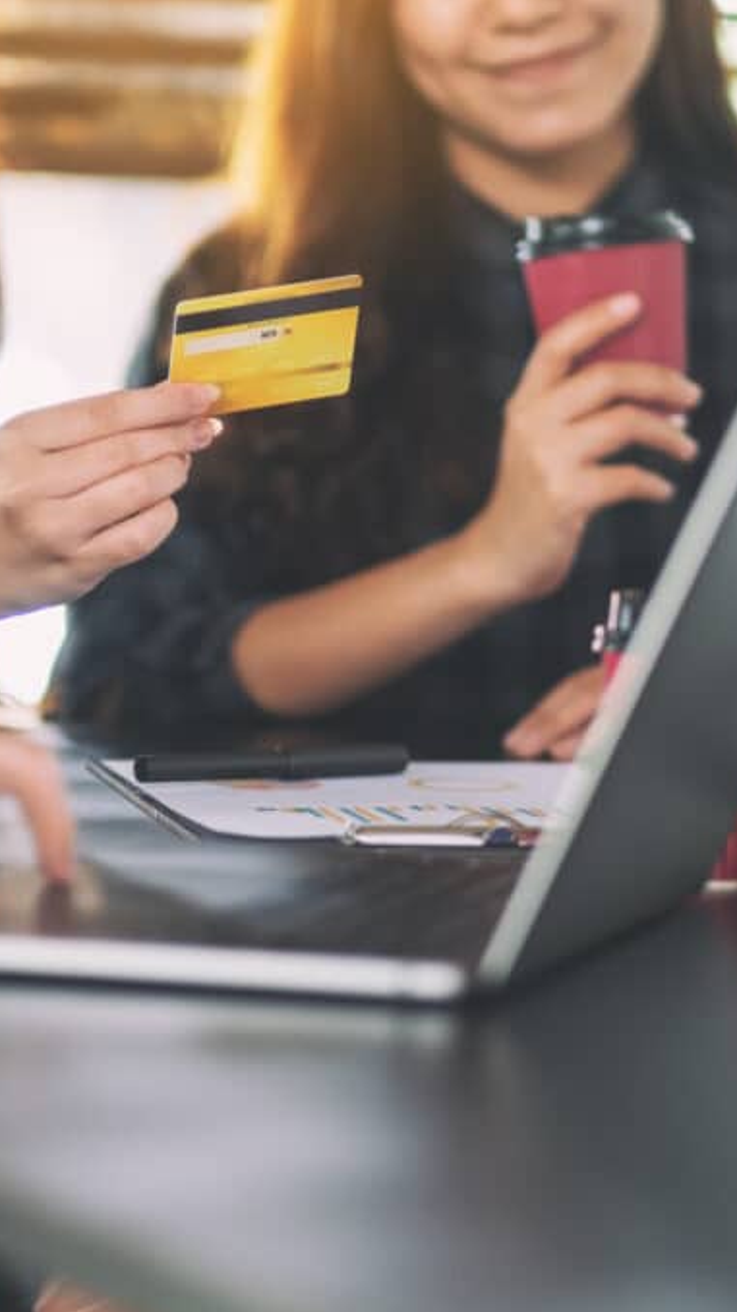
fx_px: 4624
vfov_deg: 16.1
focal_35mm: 133
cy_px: 657
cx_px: 232
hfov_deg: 9.1
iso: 800
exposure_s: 1/80
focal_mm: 56
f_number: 1.2
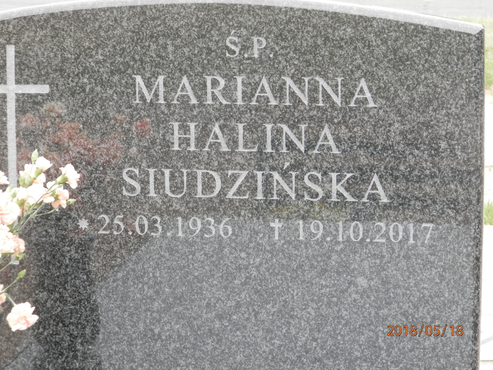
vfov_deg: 11.2
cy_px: 185
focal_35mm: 132
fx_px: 1880
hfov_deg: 14.9
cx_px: 246
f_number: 4.7
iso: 200
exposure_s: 1/25
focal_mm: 23.6
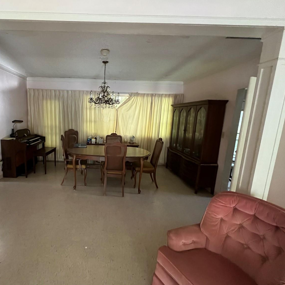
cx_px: 100
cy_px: 139
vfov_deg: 87.4
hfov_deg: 85.1
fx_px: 149
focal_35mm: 16
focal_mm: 1.57
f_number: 1.8
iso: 1000
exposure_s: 1/60
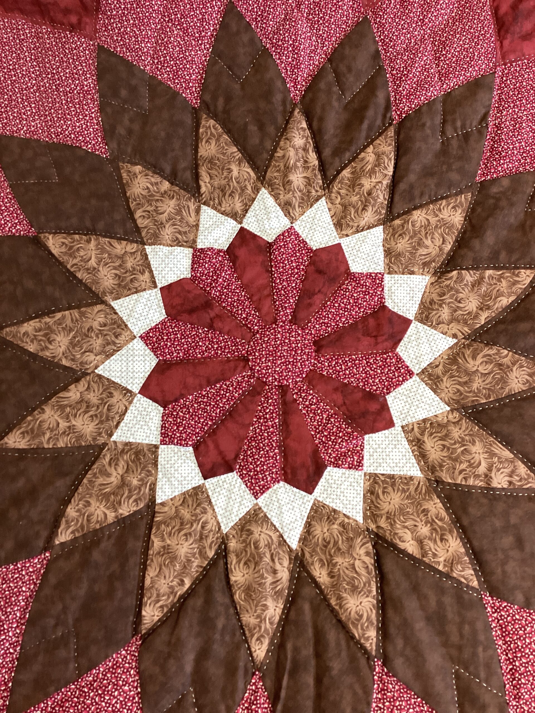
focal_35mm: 31
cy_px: 356
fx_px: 639
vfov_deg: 58.4
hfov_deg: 45.4
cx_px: 268
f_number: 2.4
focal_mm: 3.3
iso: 200
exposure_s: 1/60
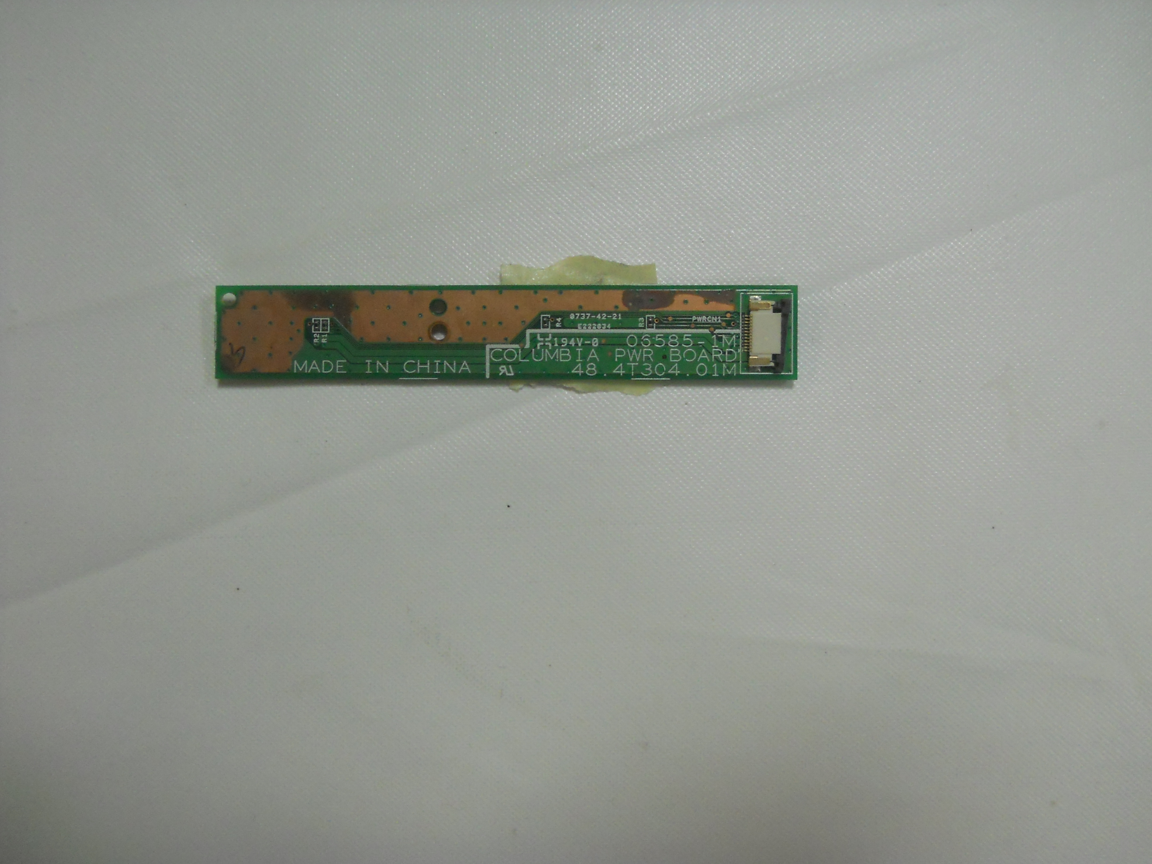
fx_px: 1364
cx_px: 576
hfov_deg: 45.8
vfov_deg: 35.1
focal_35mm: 41
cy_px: 432
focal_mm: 6.72
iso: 400
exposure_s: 1/100
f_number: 3.1
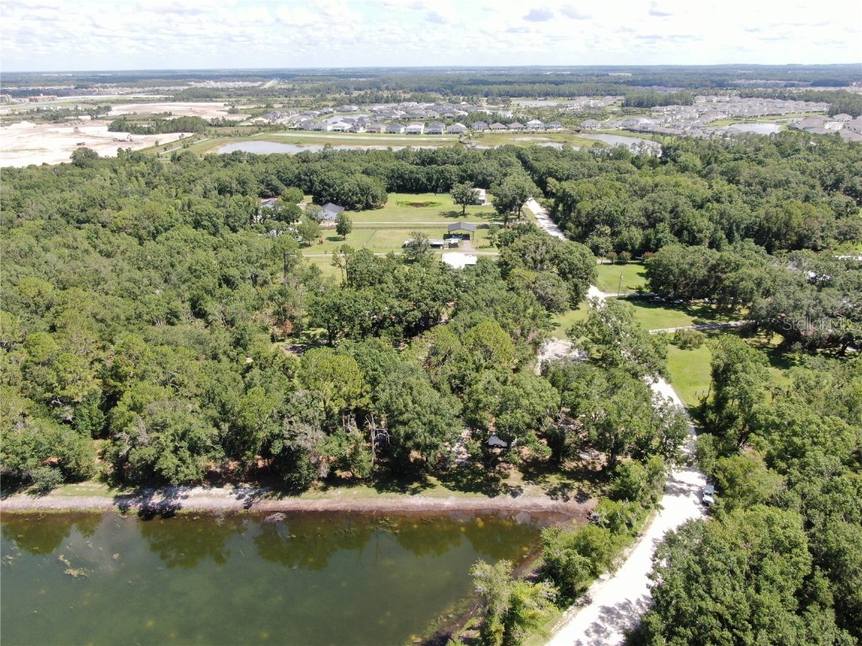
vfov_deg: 56.8
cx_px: 431
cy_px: 323
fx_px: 598
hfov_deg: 71.6
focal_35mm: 24
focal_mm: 4.39
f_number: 2.8
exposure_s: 1/640
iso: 100
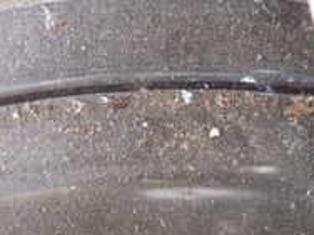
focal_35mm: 80
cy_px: 308
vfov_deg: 17.3
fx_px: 726
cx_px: 301
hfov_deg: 23.6
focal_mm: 4.5
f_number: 2
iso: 200
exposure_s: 1/50
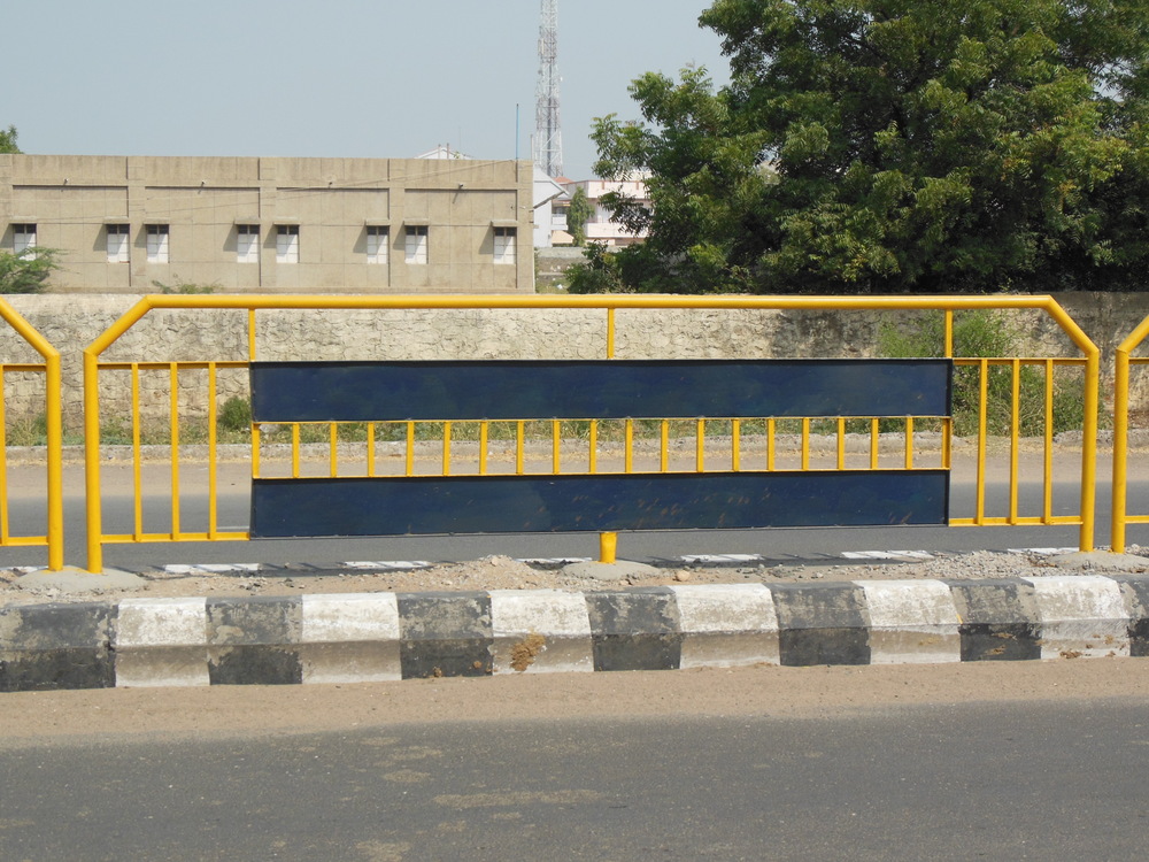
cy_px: 431
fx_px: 1892
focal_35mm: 57
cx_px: 574
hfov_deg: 33.8
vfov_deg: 25.7
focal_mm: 10.2
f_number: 4.1
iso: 125
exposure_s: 1/1250
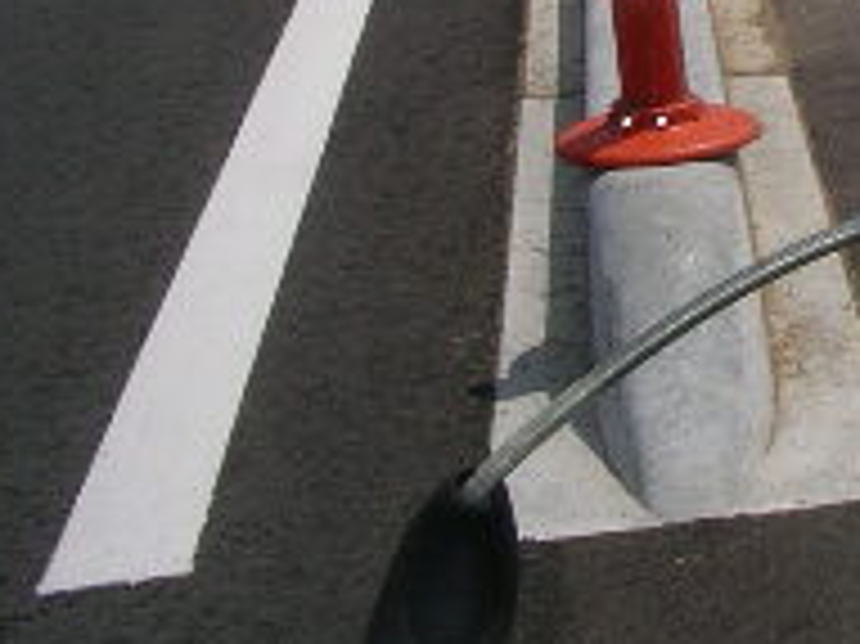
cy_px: -239
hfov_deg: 15.2
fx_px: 3079
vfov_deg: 11.6
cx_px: 1094
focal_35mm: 124
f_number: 6.9
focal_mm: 5.7
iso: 50
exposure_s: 1/500
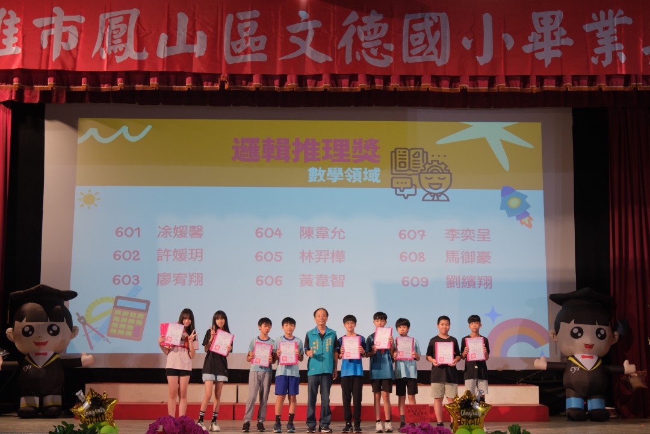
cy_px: 217
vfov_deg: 27.0
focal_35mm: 50
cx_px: 325
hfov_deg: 39.6
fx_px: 903
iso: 800
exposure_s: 1/60
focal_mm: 33.2
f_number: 2.8
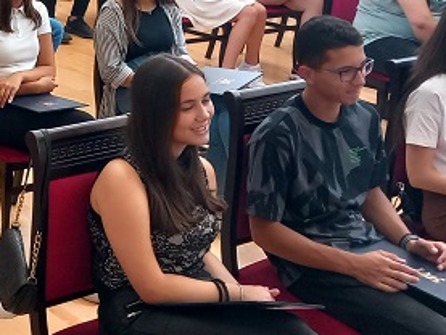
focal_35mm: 78
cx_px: -92
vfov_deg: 18.7
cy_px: 71
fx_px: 1005
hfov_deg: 22.9
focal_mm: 4
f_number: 1.8
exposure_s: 1/33
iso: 160
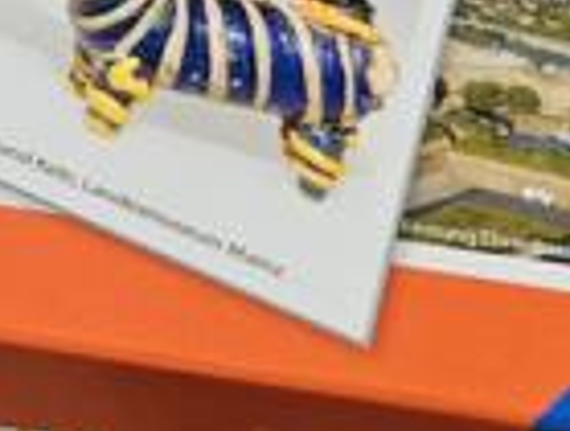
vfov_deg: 10.1
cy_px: -550
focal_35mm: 132
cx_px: -476
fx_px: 2179
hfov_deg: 13.3
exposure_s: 1/2745
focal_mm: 5.4
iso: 25
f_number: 1.8
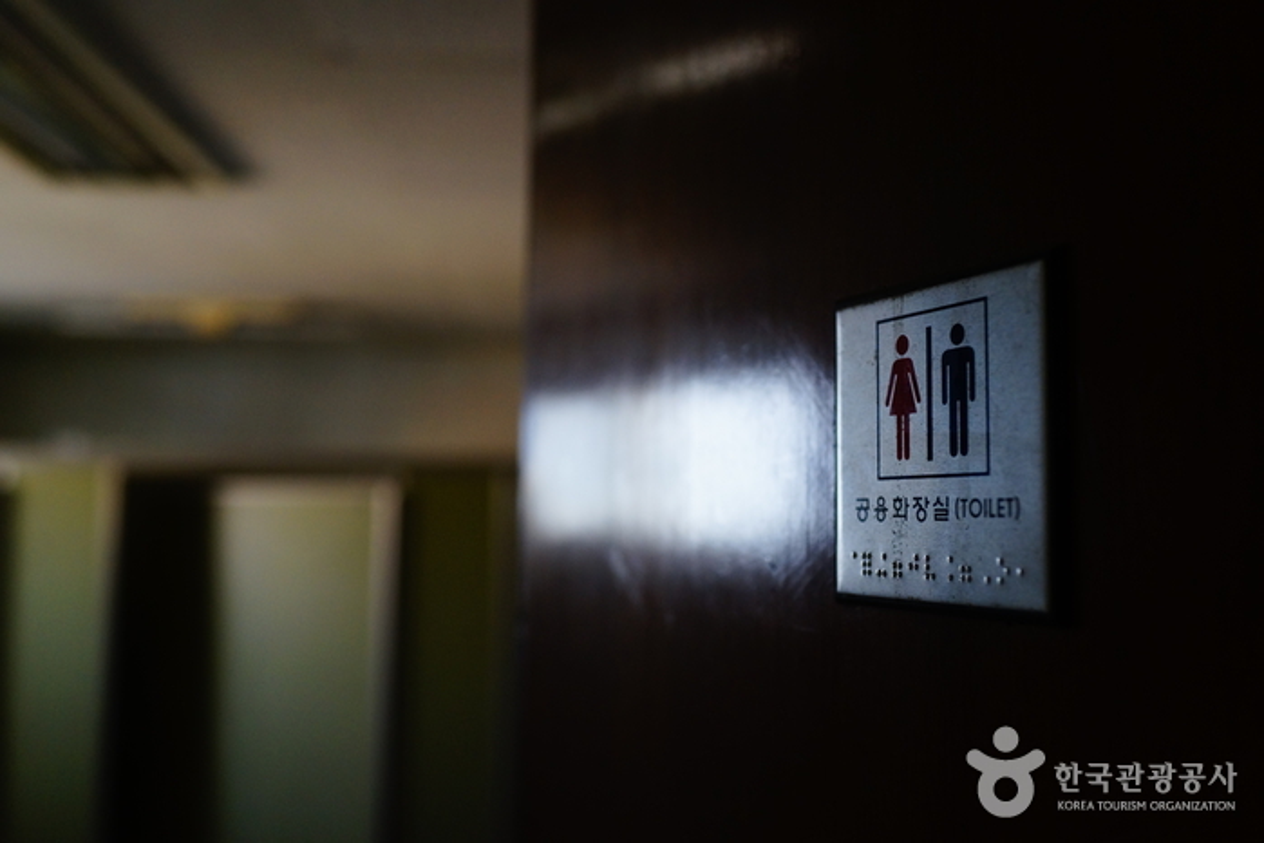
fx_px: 1229
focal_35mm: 35
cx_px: 632
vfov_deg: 37.9
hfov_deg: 54.4
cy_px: 422
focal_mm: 35
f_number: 2.8
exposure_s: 1/100
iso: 1600
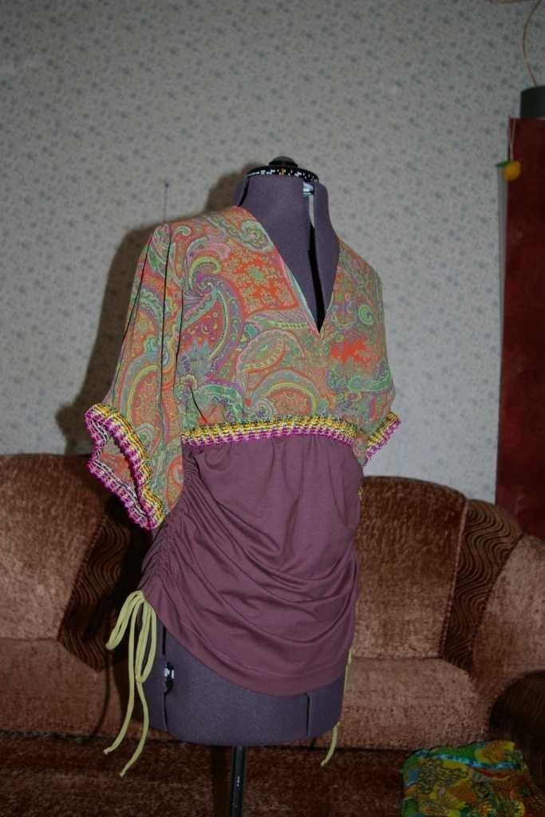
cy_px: 408
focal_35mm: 39
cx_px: 272
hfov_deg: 34.2
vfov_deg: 49.5
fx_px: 885
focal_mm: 26
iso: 200
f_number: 4
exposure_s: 1/45
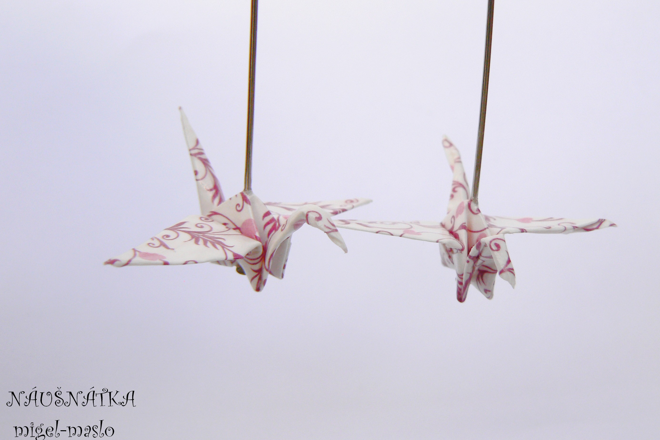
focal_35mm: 38
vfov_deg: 35.0
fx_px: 697
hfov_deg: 50.7
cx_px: 328
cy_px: 209
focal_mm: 6
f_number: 5.6
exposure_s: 1/160
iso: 80
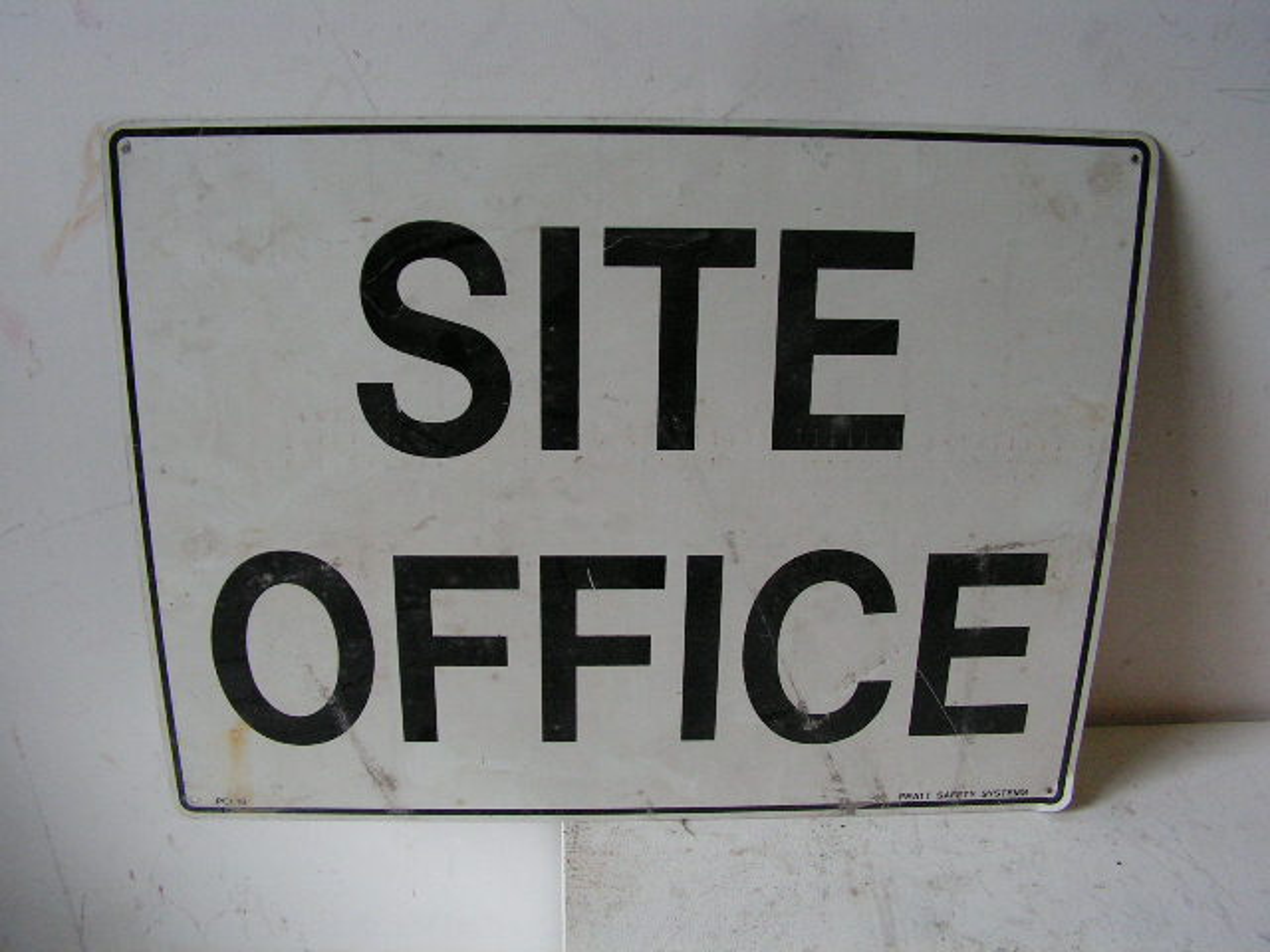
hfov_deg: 51.4
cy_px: 476
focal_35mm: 36
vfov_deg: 39.7
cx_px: 635
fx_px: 1321
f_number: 3.2
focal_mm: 6
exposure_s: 1/40
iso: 200
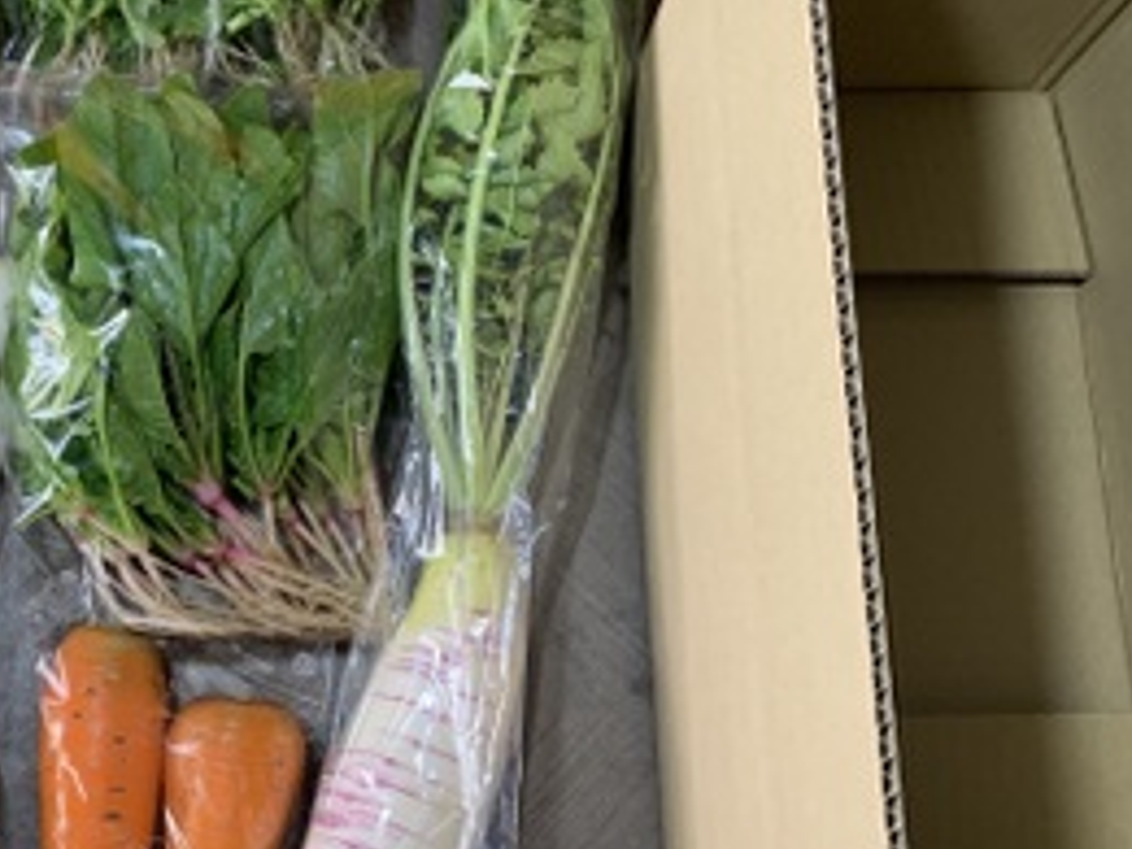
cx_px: 335
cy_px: 427
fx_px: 1570
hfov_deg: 39.0
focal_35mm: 48
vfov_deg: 30.3
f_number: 1.8
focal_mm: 4.25
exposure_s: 1/60
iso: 200
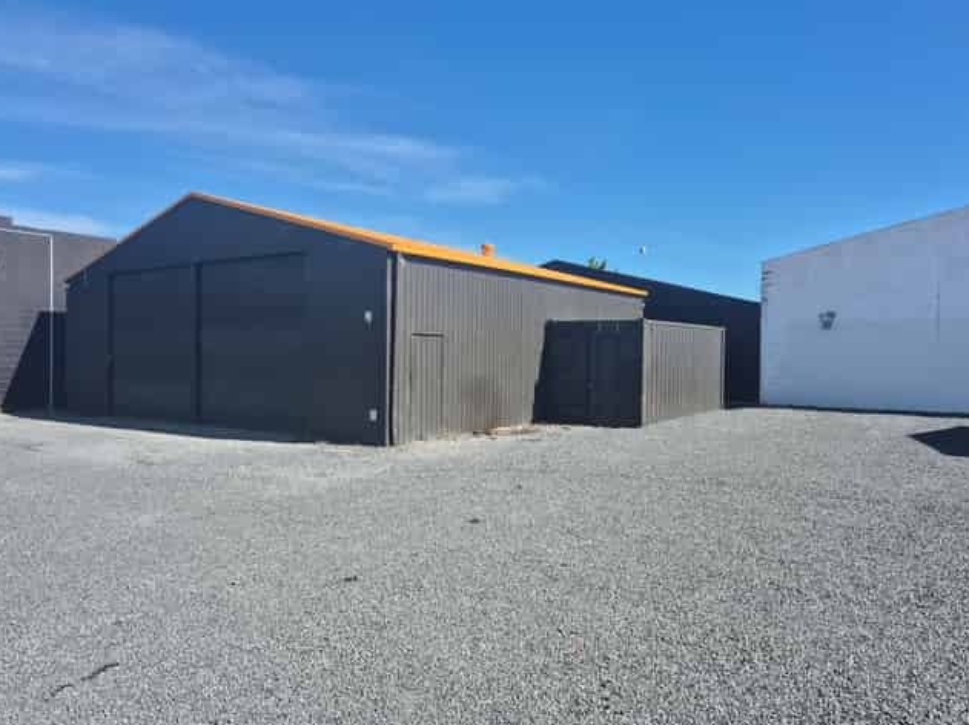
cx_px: 475
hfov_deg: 71.6
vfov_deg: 56.7
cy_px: 353
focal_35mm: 24
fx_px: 671
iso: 25
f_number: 1.8
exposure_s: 1/1480
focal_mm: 5.4
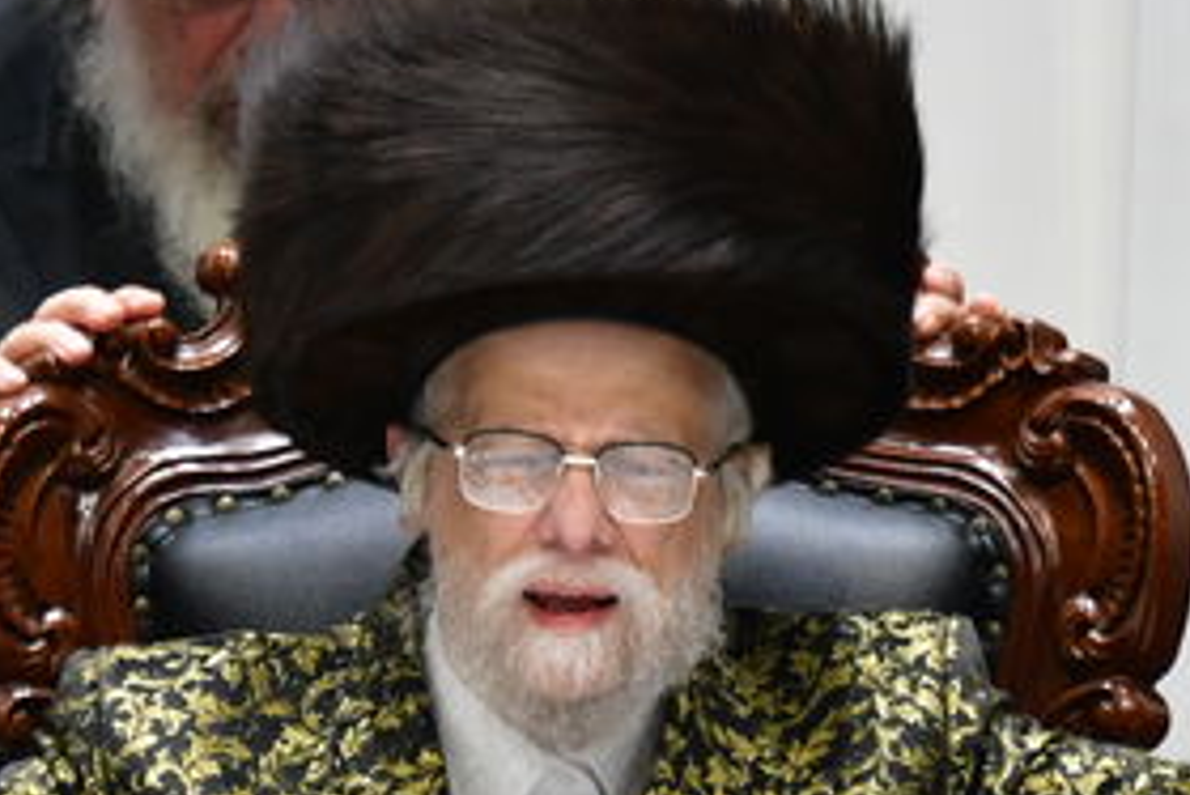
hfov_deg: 2.3
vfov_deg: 1.5
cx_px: 574
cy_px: 385
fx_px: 29731
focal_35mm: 899
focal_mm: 180
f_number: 5.6
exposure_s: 1/100
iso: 1600
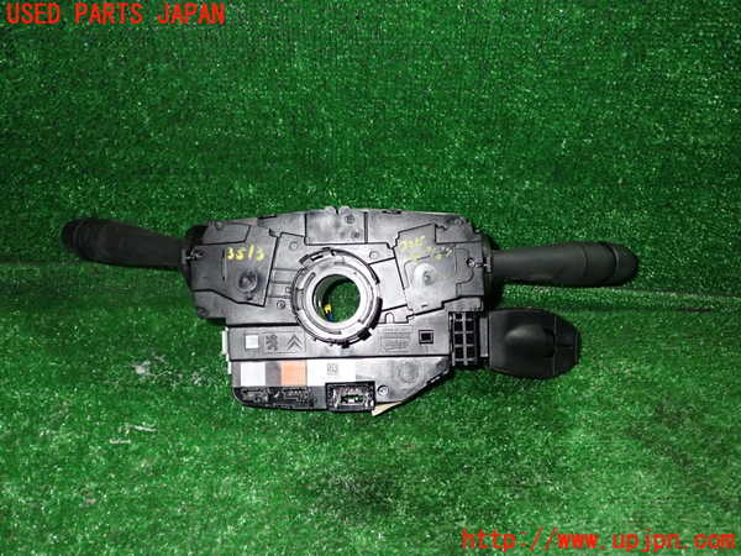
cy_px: 278
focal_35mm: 32
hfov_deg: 56.8
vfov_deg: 44.2
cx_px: 370
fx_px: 685
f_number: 7.1
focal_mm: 5.79
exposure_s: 1/30
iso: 640
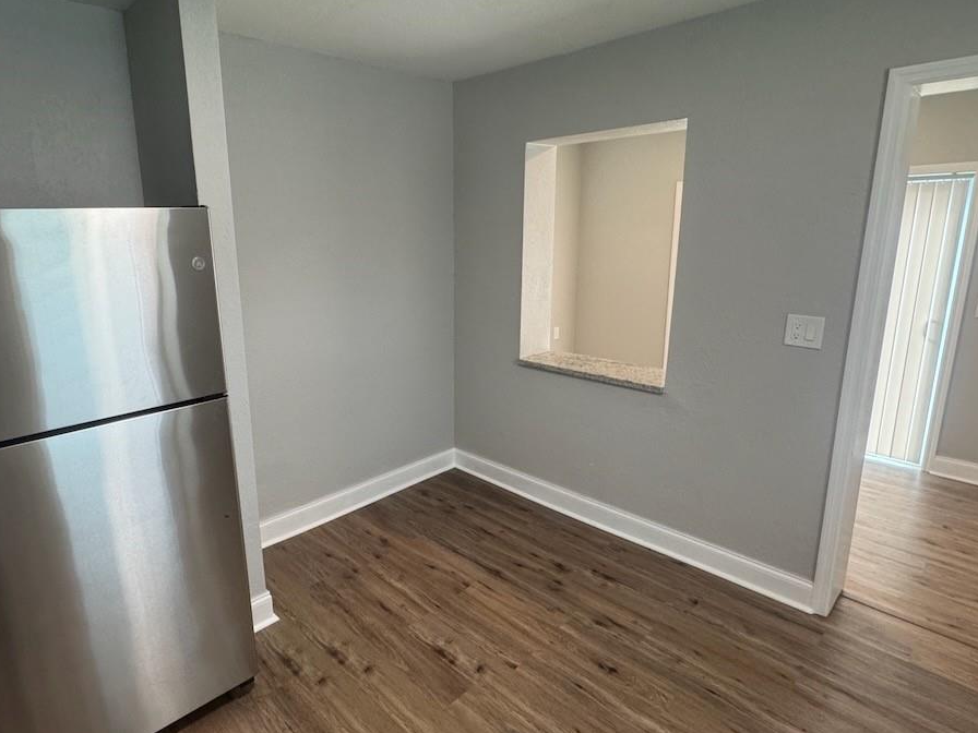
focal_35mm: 20
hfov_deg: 81.3
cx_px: 424
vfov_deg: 65.9
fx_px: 565
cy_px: 345
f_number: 2.2
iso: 250
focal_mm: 2.22
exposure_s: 1/120
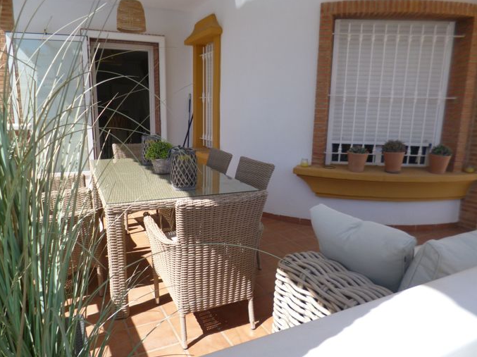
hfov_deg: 69.4
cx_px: 229
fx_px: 344
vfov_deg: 54.8
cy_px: 182
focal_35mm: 25
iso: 100
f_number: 2.5
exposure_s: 1/1000
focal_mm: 4.3
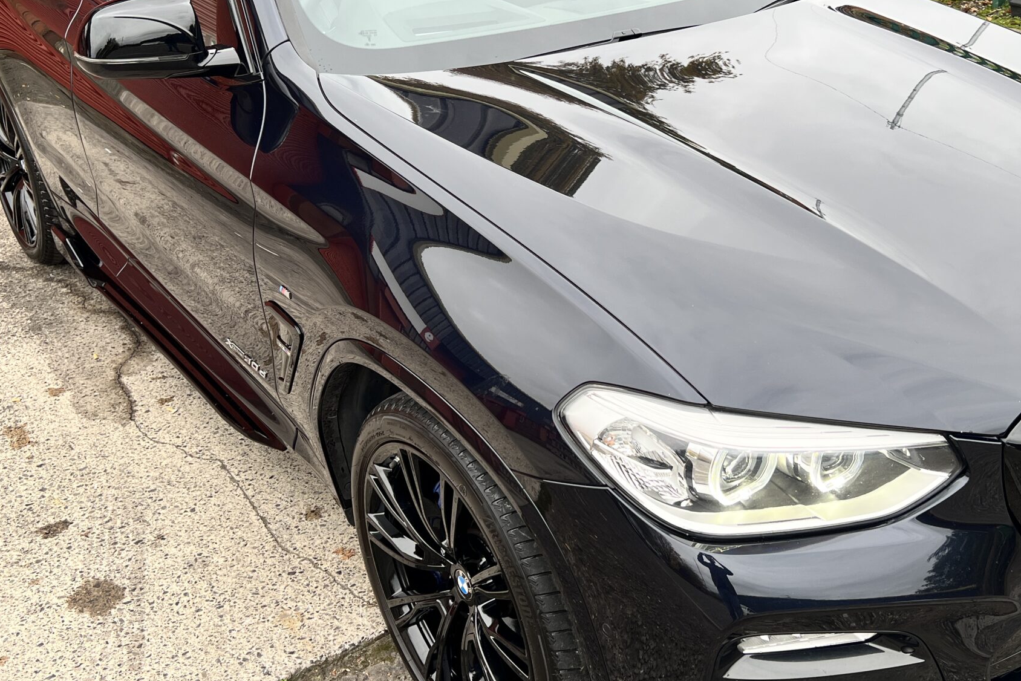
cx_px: 627
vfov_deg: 32.6
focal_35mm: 41
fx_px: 1163
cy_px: 286
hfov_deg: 47.1
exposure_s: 1/287
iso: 40
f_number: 1.5
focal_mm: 5.7
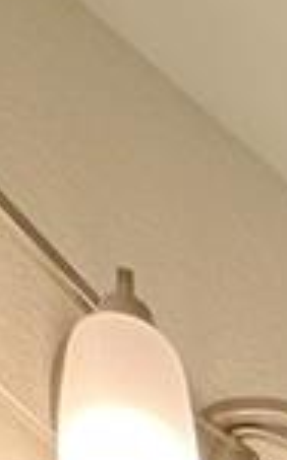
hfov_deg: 10.0
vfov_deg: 8.7
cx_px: 629
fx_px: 1481
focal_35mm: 118
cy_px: 1749
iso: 80
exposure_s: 1/120
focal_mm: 2.22
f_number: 2.2
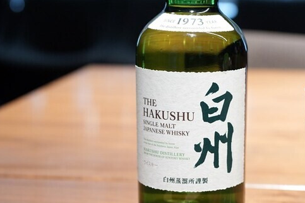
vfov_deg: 15.7
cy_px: 103
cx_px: 232
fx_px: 737
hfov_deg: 23.1
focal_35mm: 87
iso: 320
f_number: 2.8
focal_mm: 35
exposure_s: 1/40
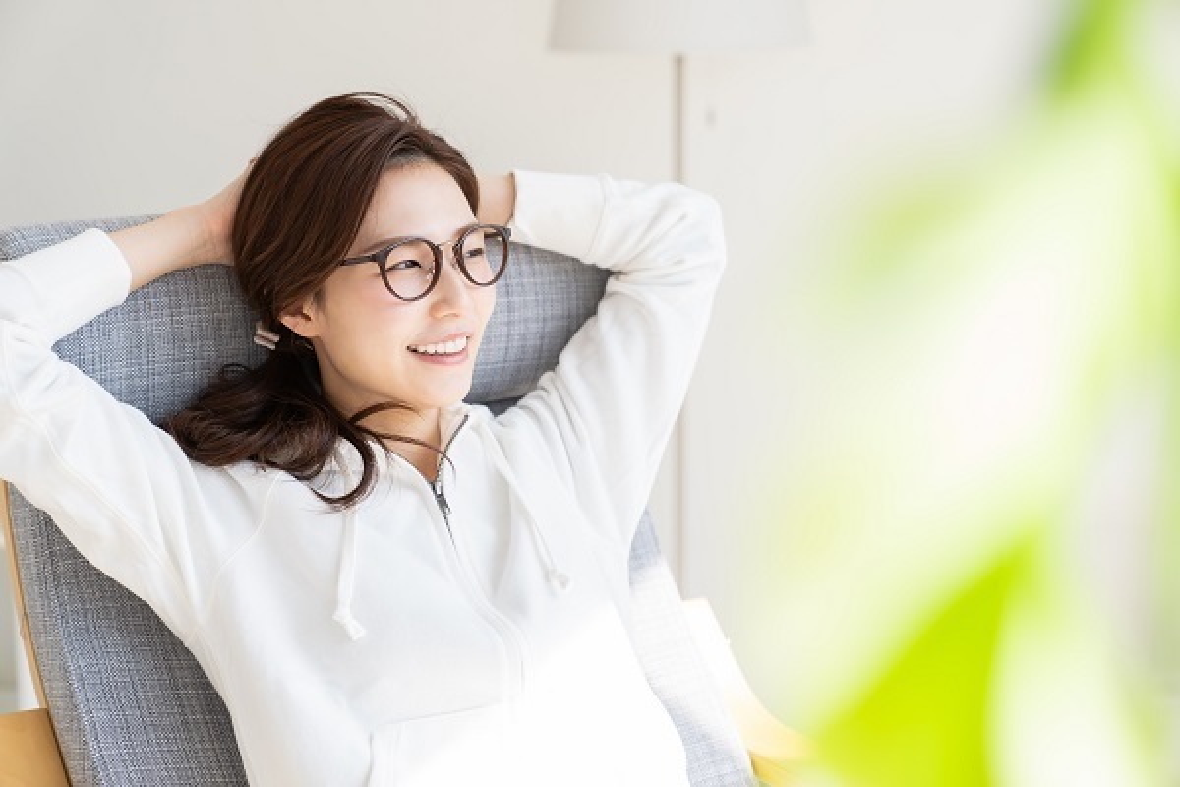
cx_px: 590
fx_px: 2294
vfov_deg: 19.5
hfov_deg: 28.8
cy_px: 394
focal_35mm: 70
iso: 100
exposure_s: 1/200
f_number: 3.2
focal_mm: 70
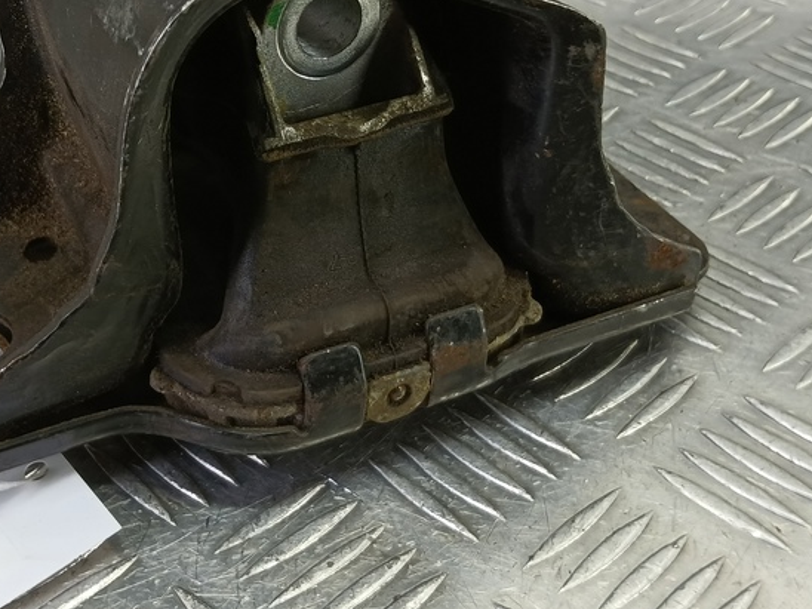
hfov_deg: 43.5
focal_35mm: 43
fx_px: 1009
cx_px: 310
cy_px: 181
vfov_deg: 33.2
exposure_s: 1/50
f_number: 1.6
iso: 155
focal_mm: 4.11
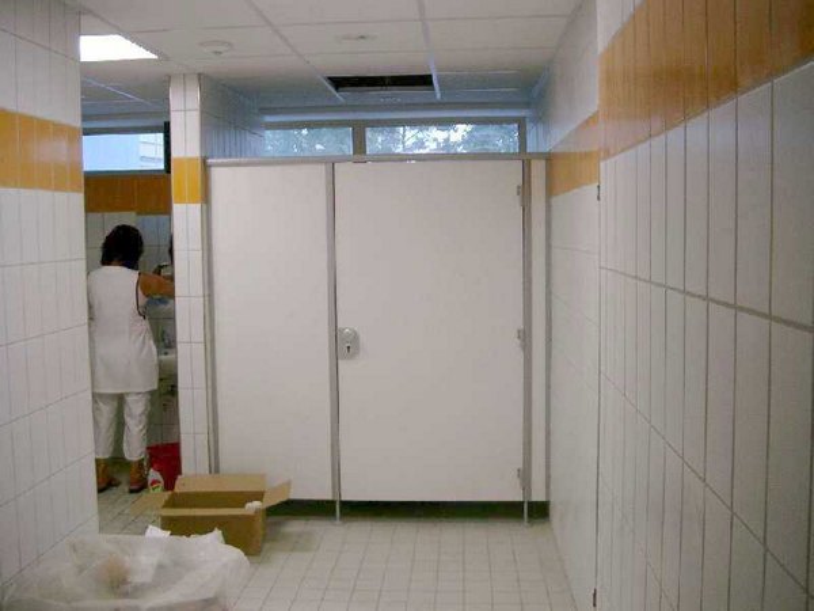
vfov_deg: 38.7
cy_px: 306
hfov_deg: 50.1
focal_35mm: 37
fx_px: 870
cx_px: 407
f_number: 2.6
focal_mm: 7.6
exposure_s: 1/125
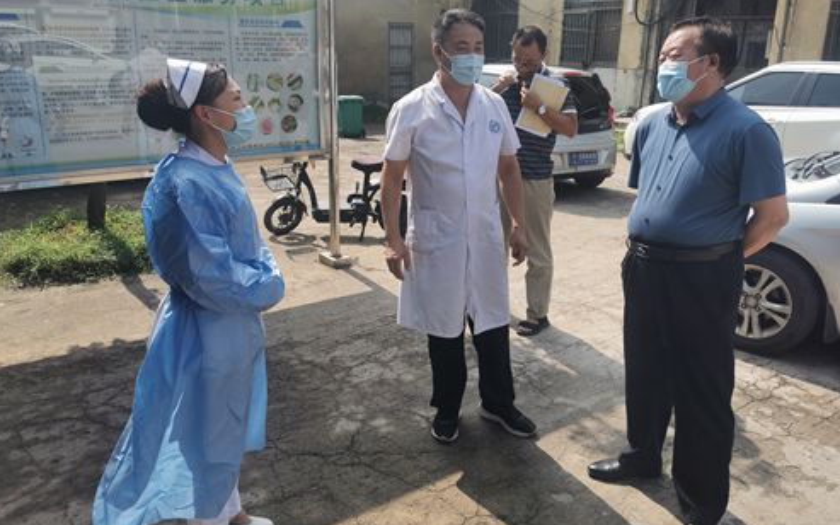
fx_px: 664
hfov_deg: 64.6
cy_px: 234
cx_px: 421
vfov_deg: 43.1
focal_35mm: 29
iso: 50
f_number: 1.6
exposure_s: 1/2288
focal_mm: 5.56
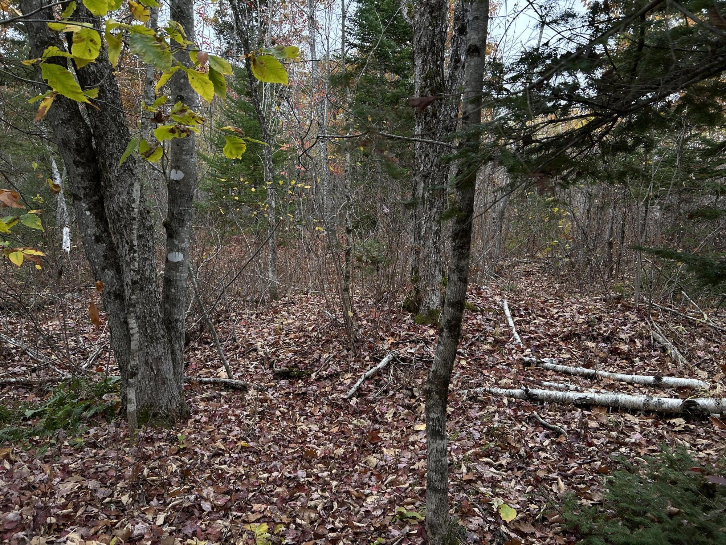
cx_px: 363
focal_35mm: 26
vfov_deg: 53.1
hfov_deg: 67.3
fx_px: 545
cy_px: 272
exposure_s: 1/383
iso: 50
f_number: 1.5
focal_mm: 5.7
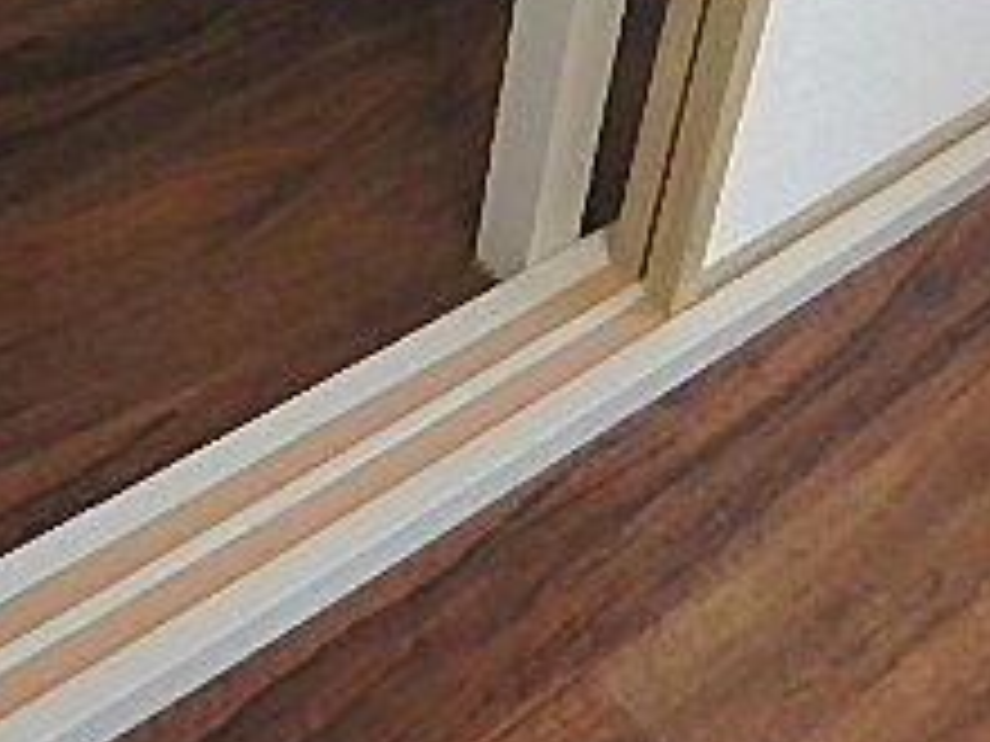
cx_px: 207
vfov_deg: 22.2
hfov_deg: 30.9
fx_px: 1745
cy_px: -139
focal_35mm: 61
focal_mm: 3.7
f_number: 3.5
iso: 800
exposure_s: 1/100
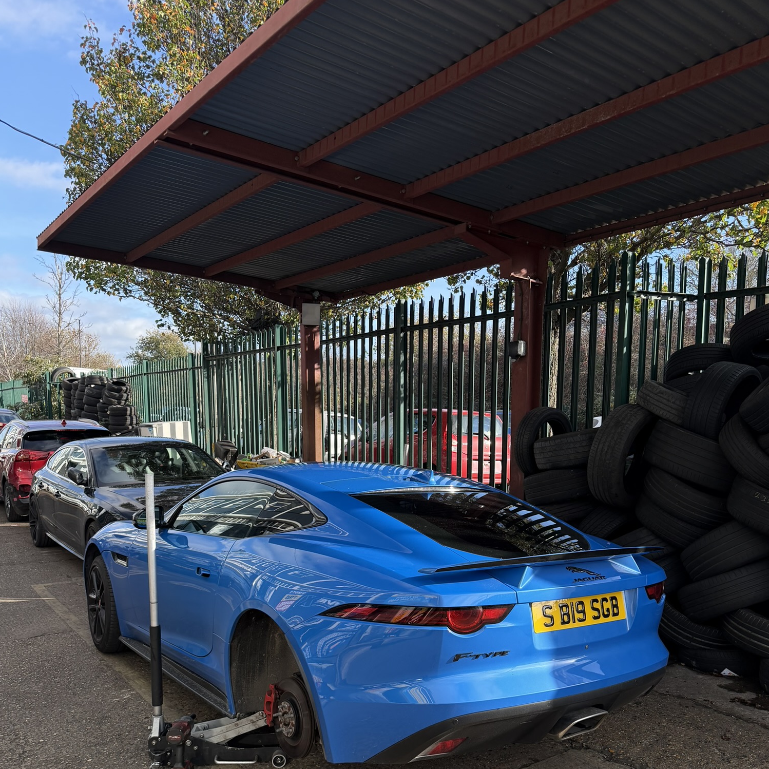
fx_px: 729
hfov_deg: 55.6
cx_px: 389
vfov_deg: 54.5
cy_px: 514
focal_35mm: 29
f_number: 1.78
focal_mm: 6.76
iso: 100
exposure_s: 1/1727
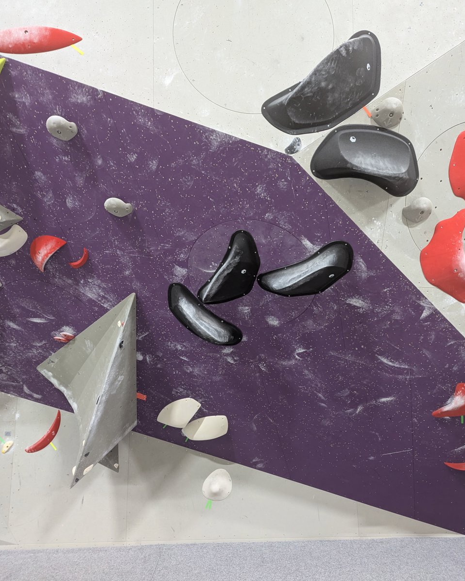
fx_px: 430
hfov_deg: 56.8
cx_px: 233
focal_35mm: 25
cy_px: 284
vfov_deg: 68.1
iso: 459
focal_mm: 6.81
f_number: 1.85
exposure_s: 1/25
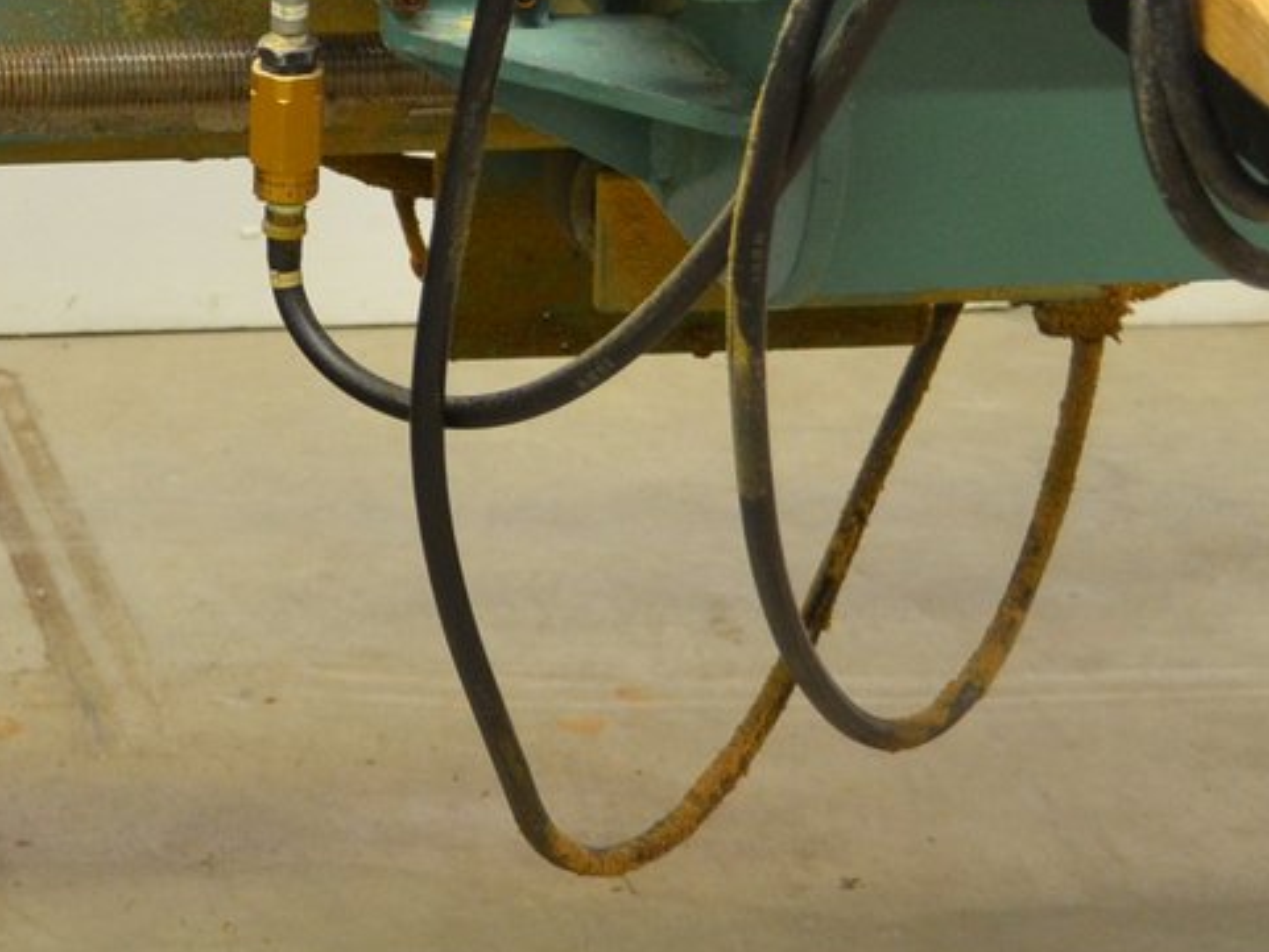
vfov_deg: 11.7
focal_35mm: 123
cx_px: -390
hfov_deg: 15.3
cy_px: -352
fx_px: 4510
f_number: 4
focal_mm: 24
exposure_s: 1/60
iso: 1000
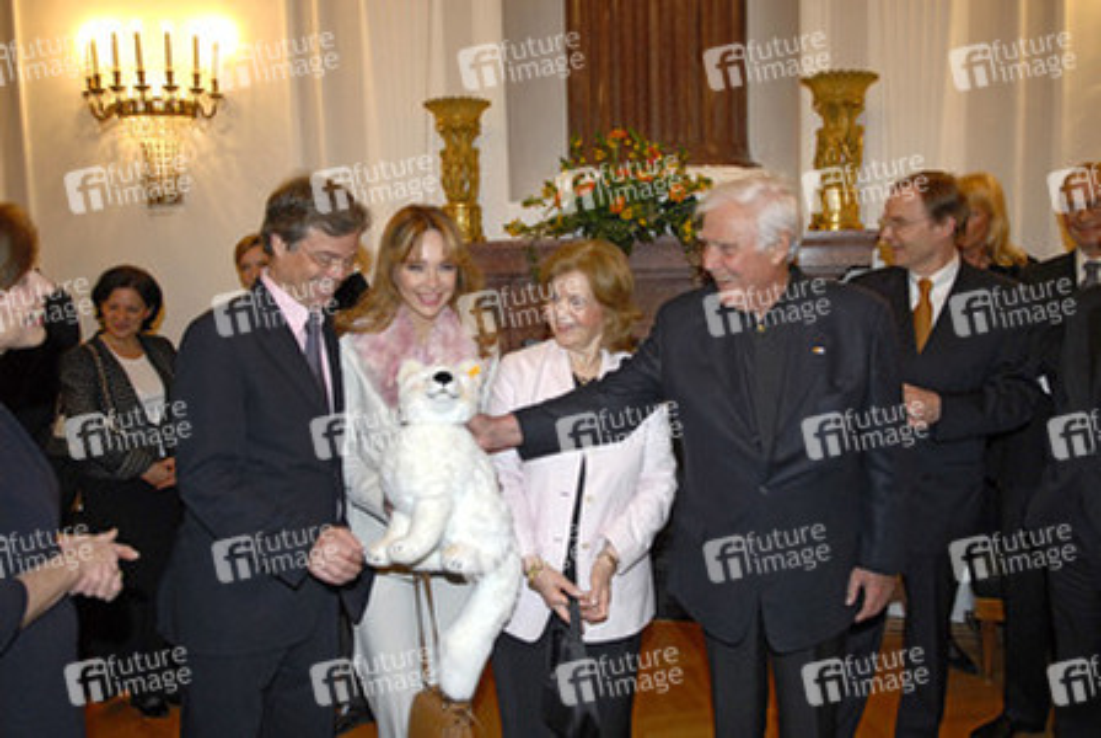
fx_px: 919
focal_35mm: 30
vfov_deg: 43.7
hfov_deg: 61.9
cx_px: 550
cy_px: 369
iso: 500
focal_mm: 20
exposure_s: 1/125
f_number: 3.5
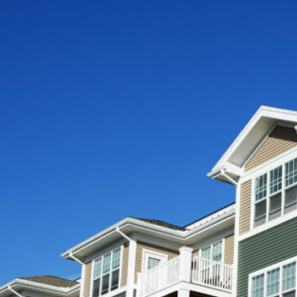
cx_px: 280
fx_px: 971
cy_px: 330
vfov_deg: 16.8
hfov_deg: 17.1
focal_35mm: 100
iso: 200
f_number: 7.1
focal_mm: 36
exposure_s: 1/1250
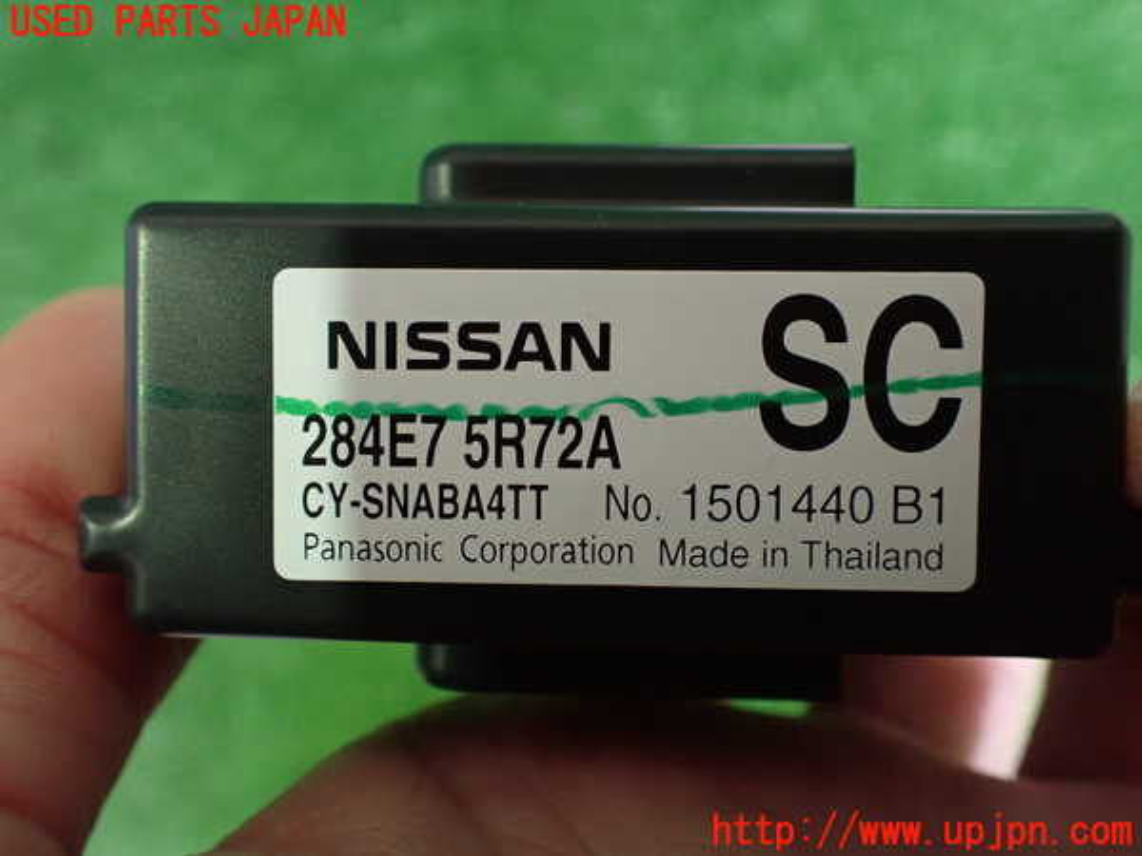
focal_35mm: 30
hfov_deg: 60.0
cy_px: 428
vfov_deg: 46.8
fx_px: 990
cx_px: 571
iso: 800
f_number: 2.3
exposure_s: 1/50
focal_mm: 5.4
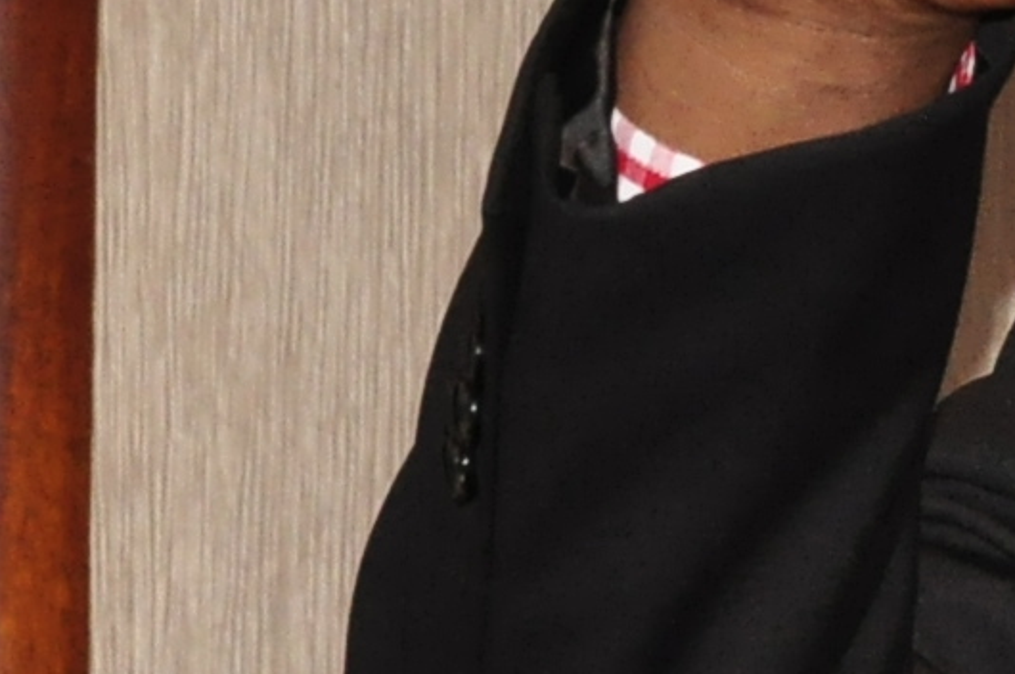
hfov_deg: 3.1
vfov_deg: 2.1
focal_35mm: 655
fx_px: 18445
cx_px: 2832
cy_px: -207
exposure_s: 1/200
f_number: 5.6
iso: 1000
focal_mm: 72
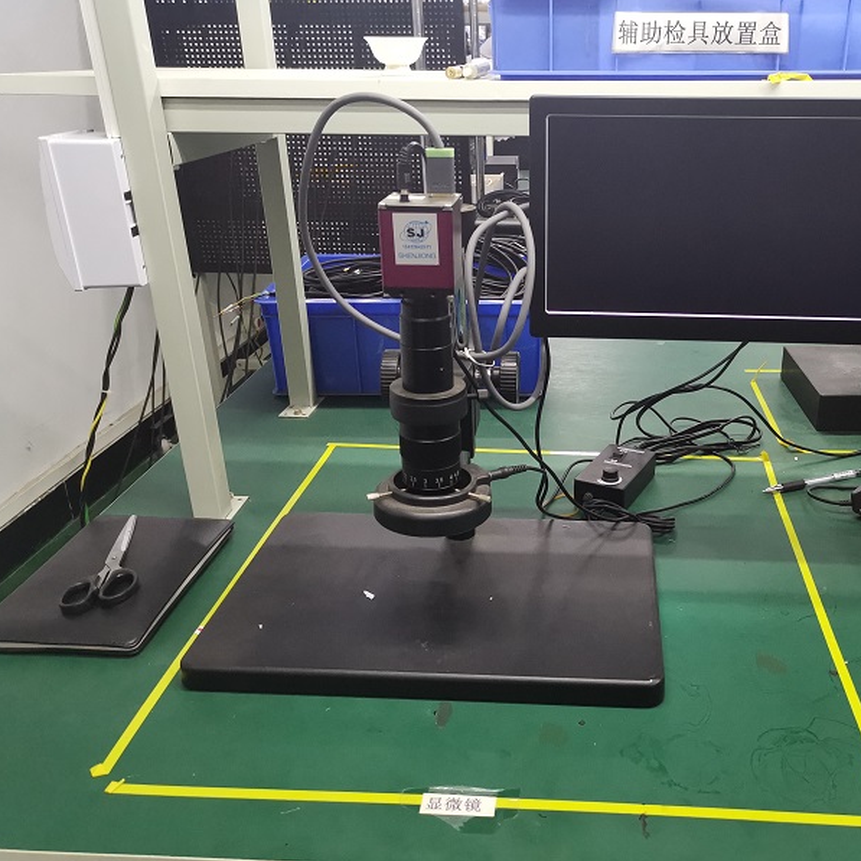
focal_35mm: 32
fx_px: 900
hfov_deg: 50.5
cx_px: 549
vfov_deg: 51.1
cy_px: 430
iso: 320
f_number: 1.8
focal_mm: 4.75
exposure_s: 1/50
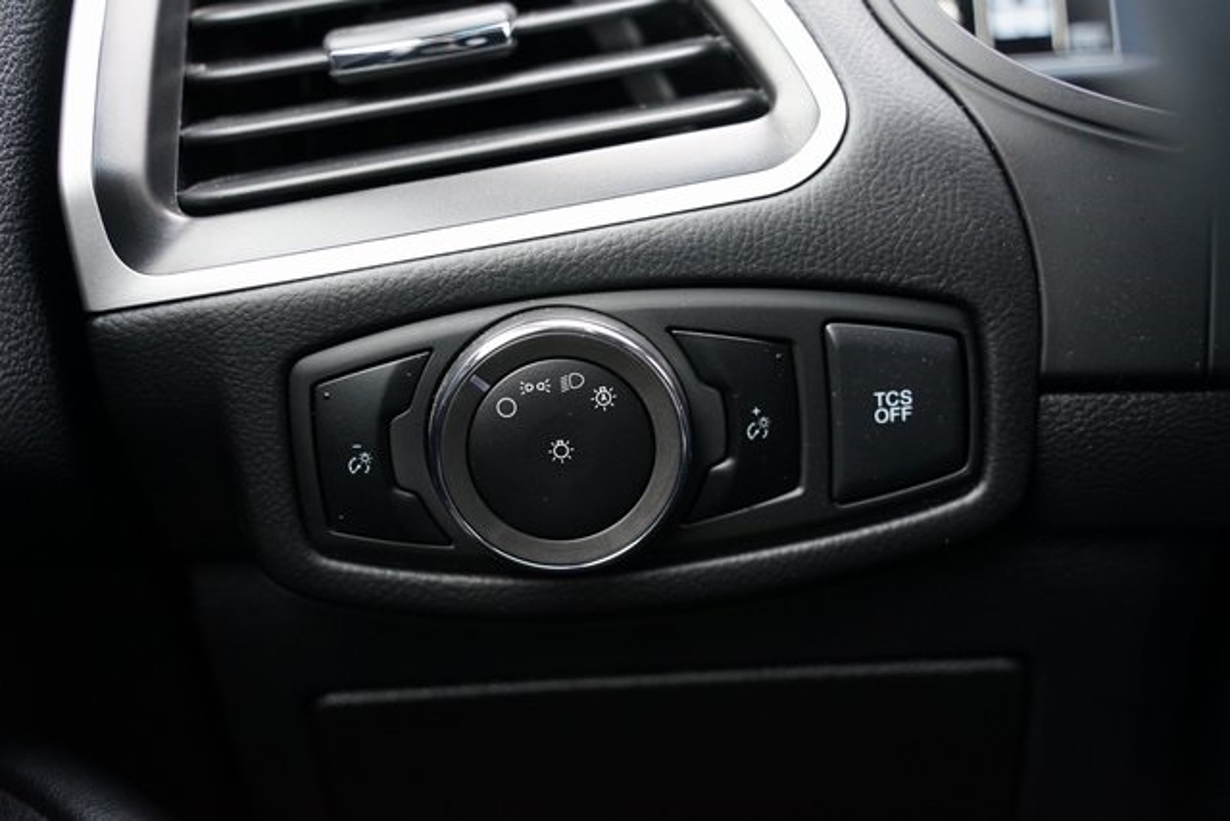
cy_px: 410
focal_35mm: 43
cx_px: 615
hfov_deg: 45.4
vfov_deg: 31.2
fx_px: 1469
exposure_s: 1/60
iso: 2000
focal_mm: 43
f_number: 3.5
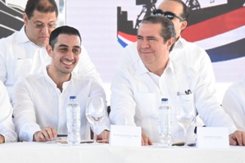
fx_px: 3380
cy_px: 47
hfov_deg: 4.2
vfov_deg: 2.8
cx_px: 76
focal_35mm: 497
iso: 2000
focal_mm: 220
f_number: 8
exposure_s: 1/200
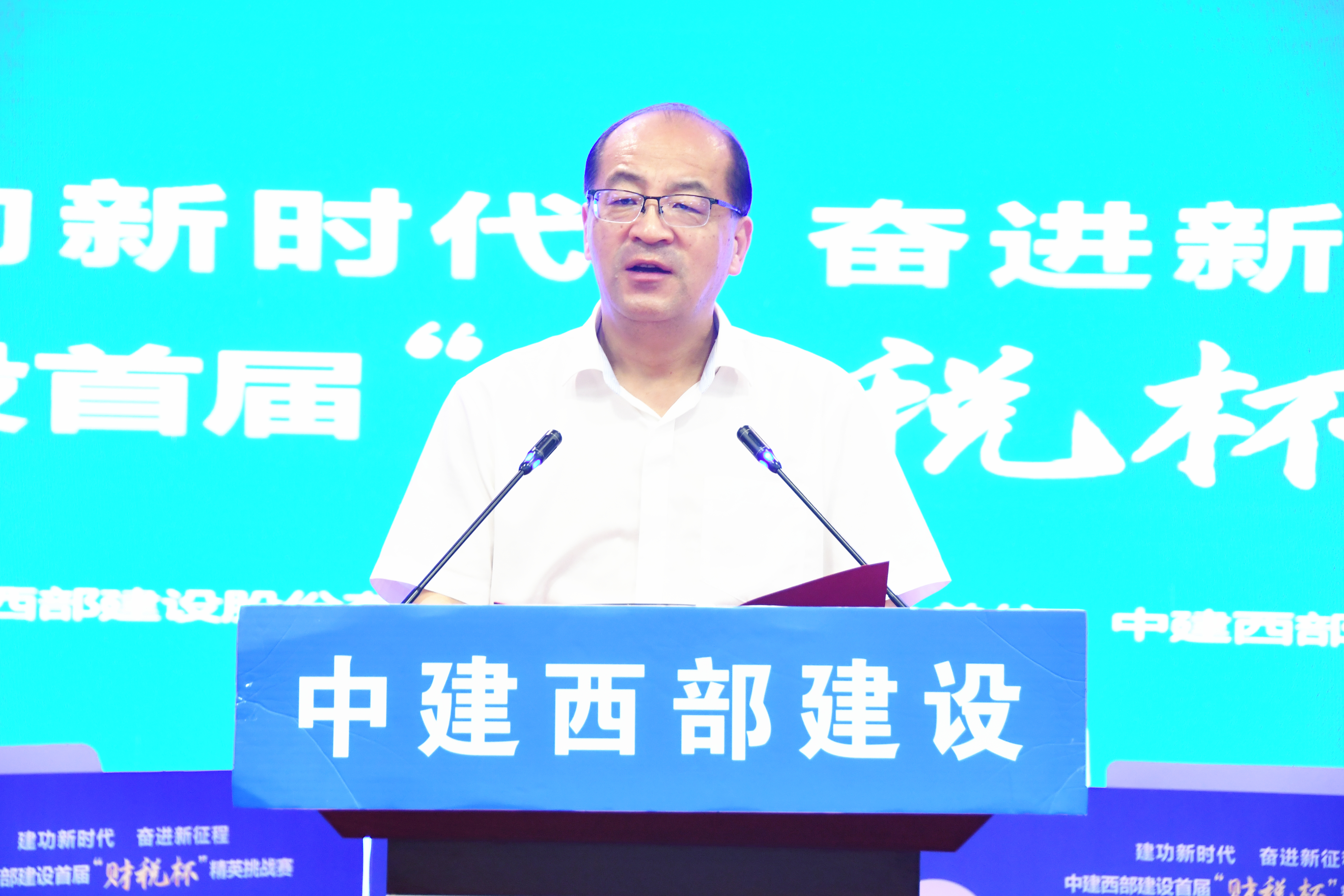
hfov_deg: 17.1
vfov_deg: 11.4
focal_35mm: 120
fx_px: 4479
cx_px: 672
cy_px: 448
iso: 1600
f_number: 5
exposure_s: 1/50
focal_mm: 80
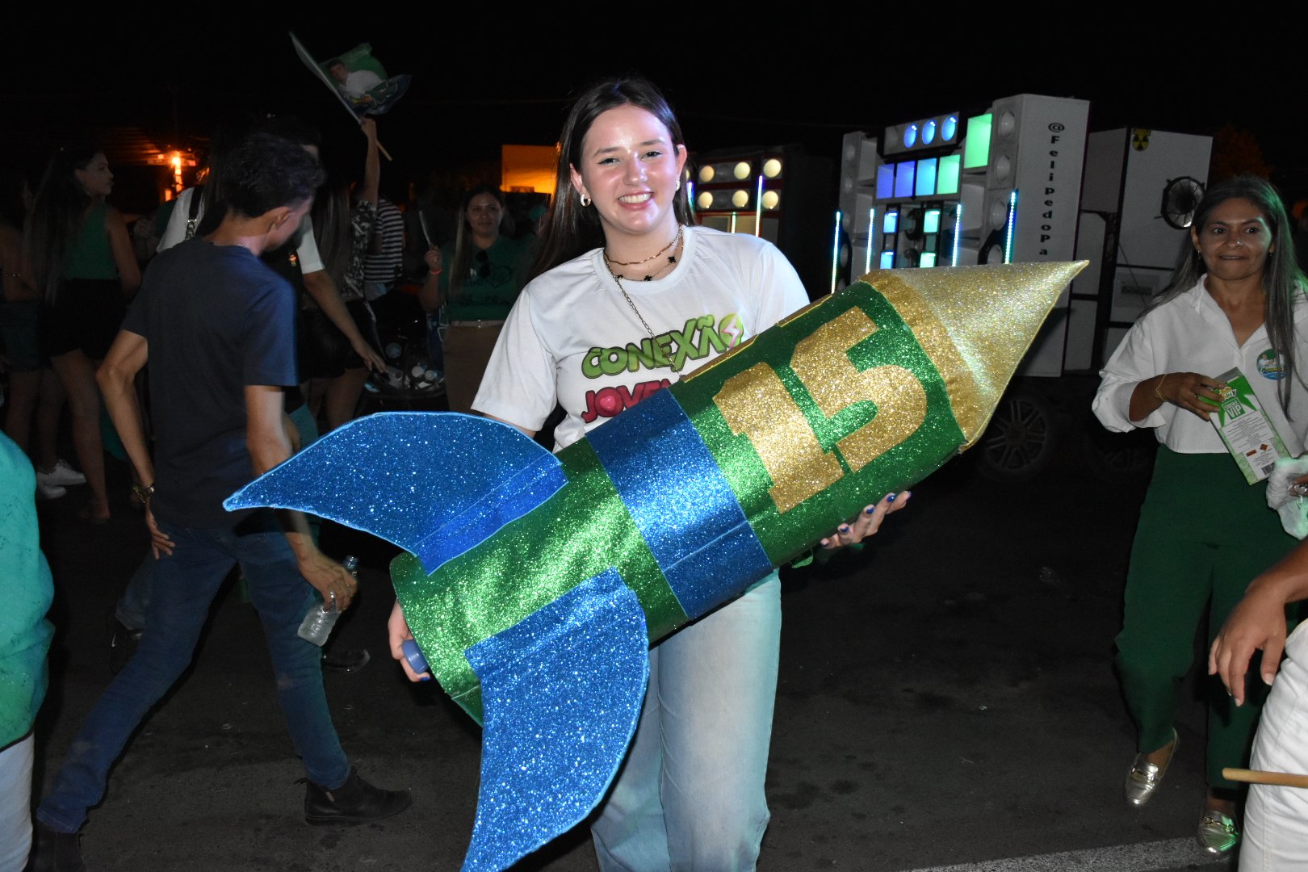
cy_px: 436
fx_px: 1090
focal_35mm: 30
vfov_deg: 43.6
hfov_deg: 61.9
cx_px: 654
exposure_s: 1/100
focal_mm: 20
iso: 3200
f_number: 4.5
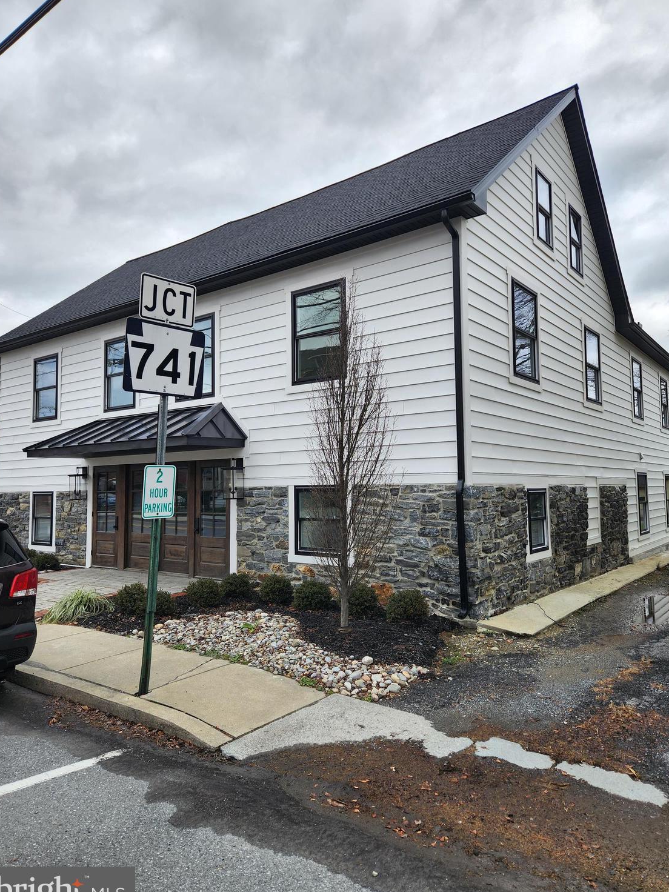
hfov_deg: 56.8
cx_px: 333
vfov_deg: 71.6
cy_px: 451
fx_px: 618
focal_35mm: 24
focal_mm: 5.4
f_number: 1.8
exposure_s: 1/554
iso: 20
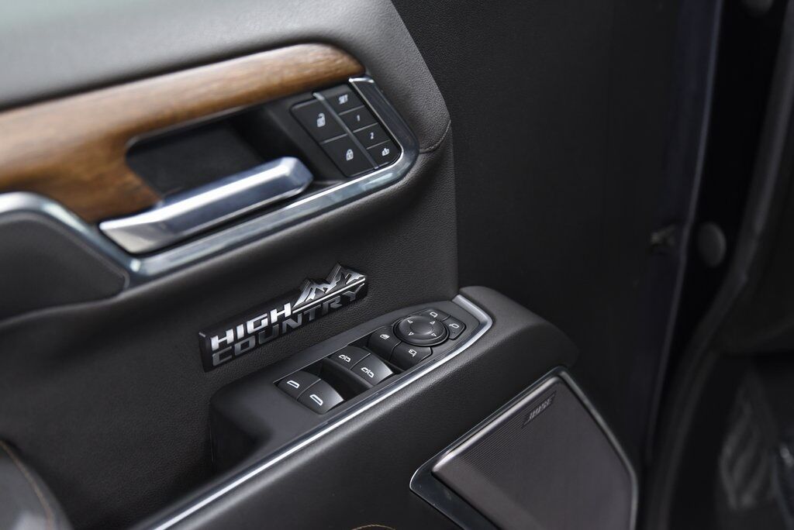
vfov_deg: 27.0
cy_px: 265
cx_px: 397
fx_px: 1103
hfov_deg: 39.6
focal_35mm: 50
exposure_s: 1/20
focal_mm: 50
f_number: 4
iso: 1600
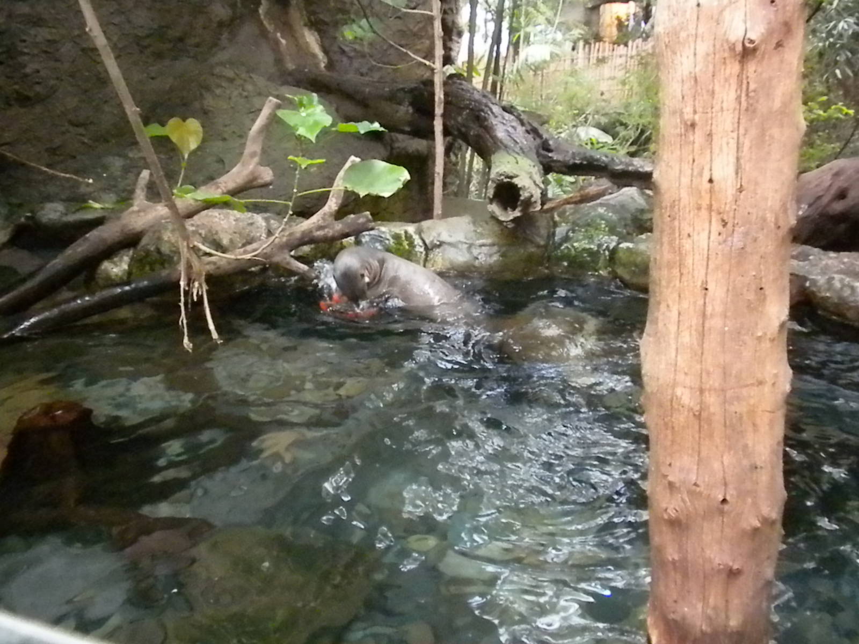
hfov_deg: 50.1
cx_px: 430
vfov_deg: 38.7
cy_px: 322
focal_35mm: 37
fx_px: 918
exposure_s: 1/67
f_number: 3.5
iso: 2550
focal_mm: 6.6
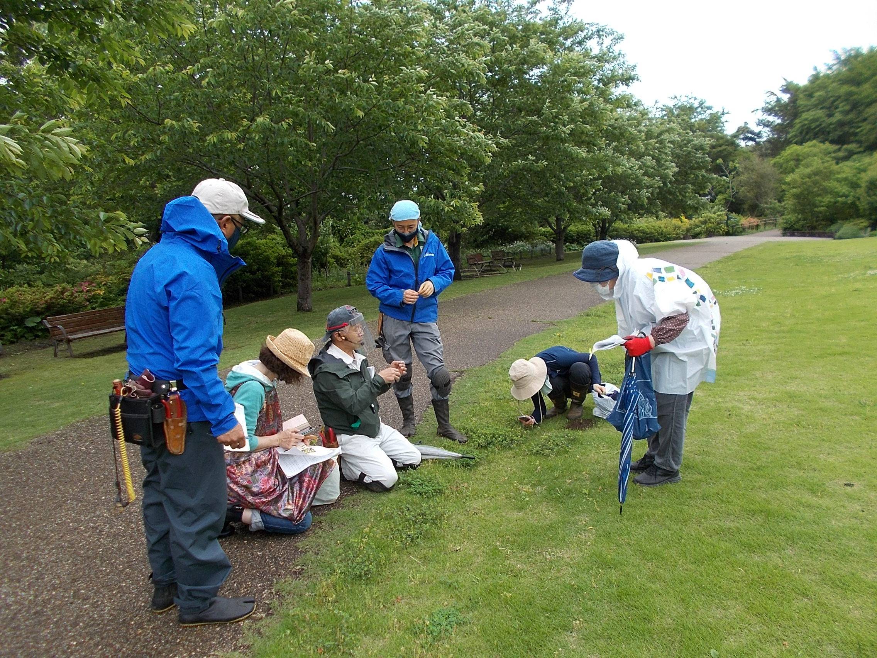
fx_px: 659
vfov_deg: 53.1
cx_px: 438
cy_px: 329
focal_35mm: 26
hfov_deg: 67.3
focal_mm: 4.6
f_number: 3.2
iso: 80
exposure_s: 1/160
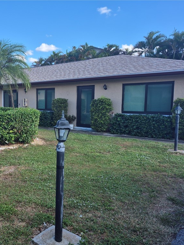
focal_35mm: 31
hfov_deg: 42.1
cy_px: 123
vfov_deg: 58.4
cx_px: 22
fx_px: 220
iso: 25
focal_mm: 5.4
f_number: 1.8
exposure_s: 1/750
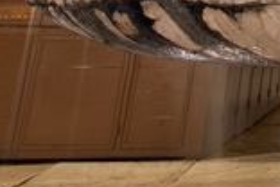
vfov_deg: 7.9
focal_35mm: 154
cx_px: 791
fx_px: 1198
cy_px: -339
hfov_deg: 10.3
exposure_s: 30
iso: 100
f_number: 20
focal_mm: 24
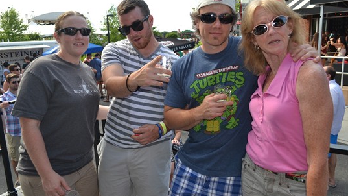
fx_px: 268
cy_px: 86
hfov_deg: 66.1
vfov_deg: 40.1
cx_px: 171
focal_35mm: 29
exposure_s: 1/125
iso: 100
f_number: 4
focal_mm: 18
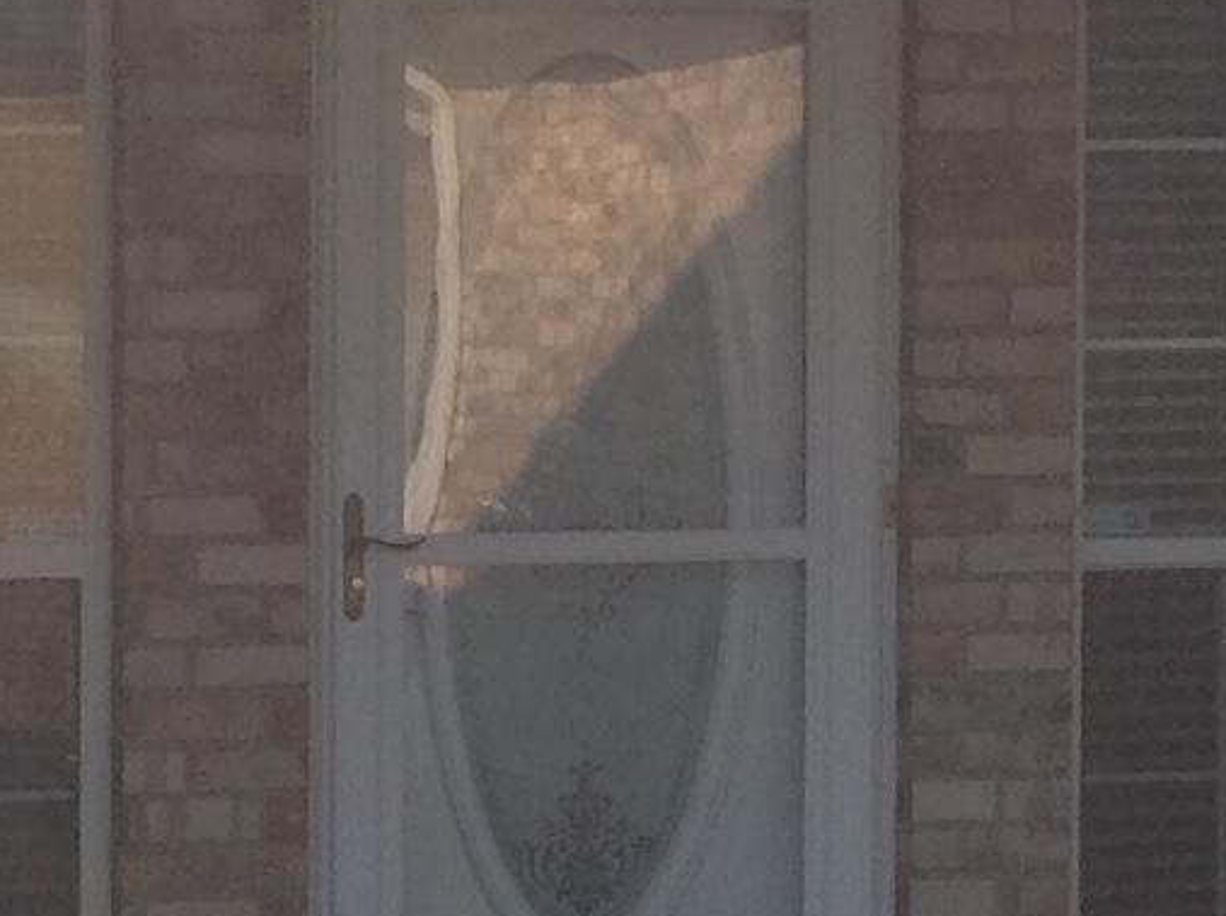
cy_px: 488
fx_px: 6332
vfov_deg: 8.3
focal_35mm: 179
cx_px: 534
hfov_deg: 11.1
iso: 50
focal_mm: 4.28
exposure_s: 1/458
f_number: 2.4
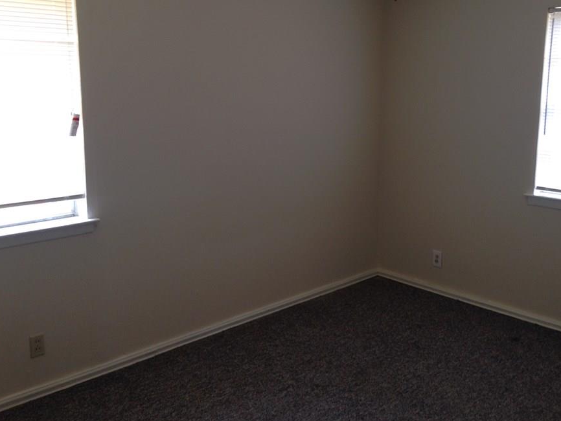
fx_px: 632
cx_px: 315
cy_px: 176
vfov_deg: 36.7
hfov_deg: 47.7
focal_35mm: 39
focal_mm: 4.12
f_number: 2.4
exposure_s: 1/30
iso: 50
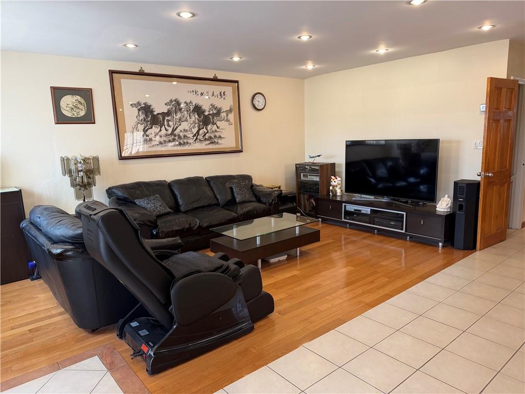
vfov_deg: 56.8
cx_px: 262
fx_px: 364
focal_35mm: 24
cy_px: 197
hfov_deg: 71.6
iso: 200
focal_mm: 6.76
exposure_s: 1/120
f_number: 1.78
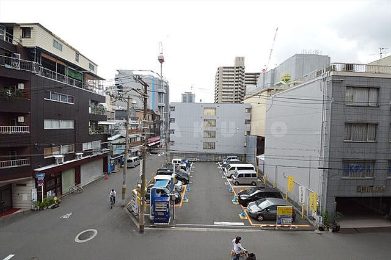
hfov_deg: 112.6
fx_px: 130
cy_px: 130
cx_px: 196
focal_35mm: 12
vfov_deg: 89.9
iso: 1600
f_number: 13
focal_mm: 8
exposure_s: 1/640
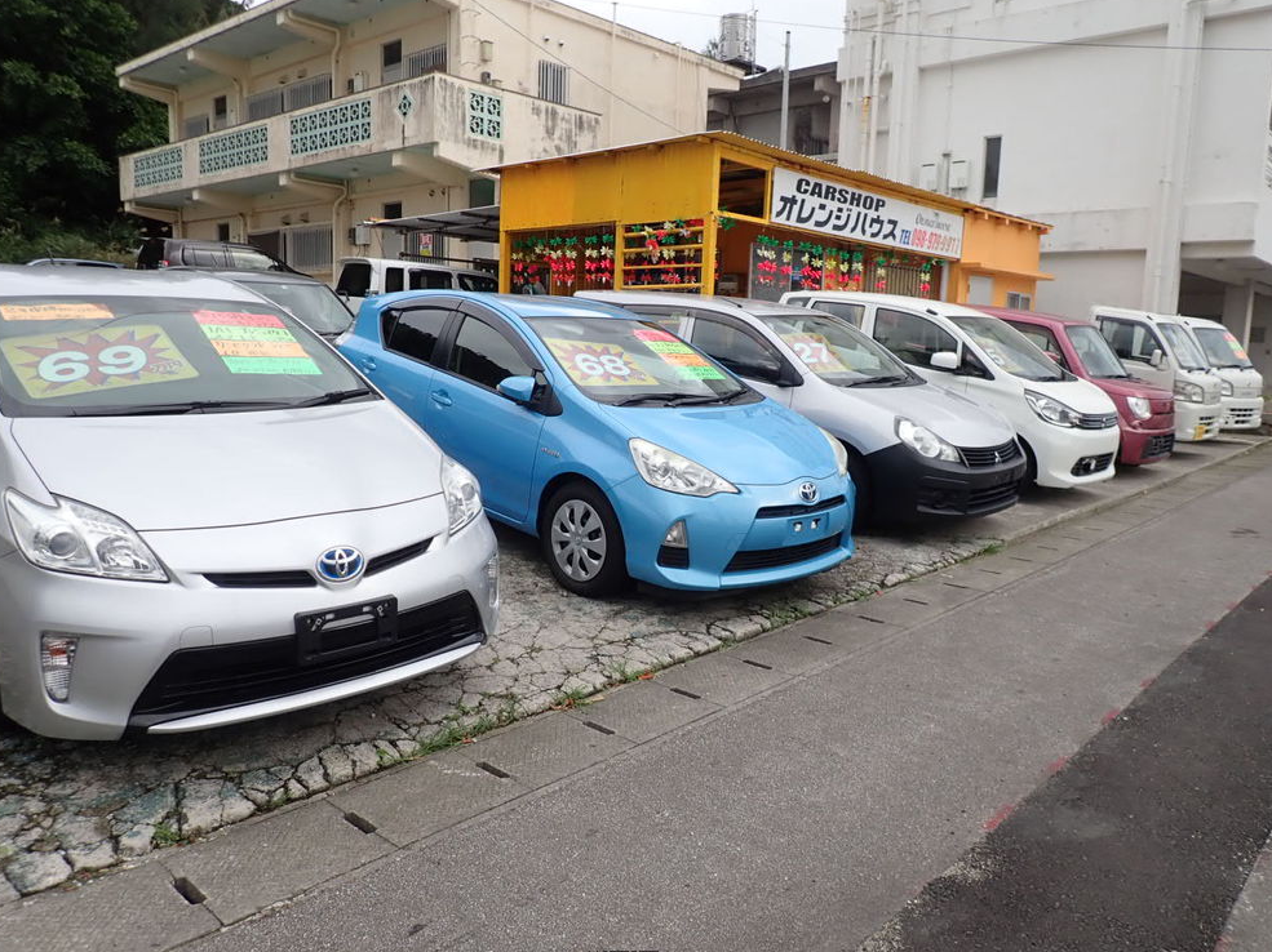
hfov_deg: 67.3
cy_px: 467
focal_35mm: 26
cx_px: 624
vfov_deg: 53.0
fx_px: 955
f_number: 2.8
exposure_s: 1/500
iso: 100
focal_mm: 4.5
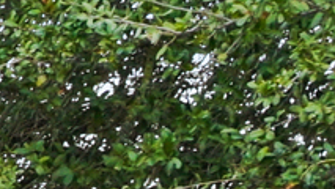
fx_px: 2550
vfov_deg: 4.2
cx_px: -541
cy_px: 435
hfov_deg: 7.0
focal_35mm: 287
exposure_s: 1/160
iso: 640
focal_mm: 24
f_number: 14
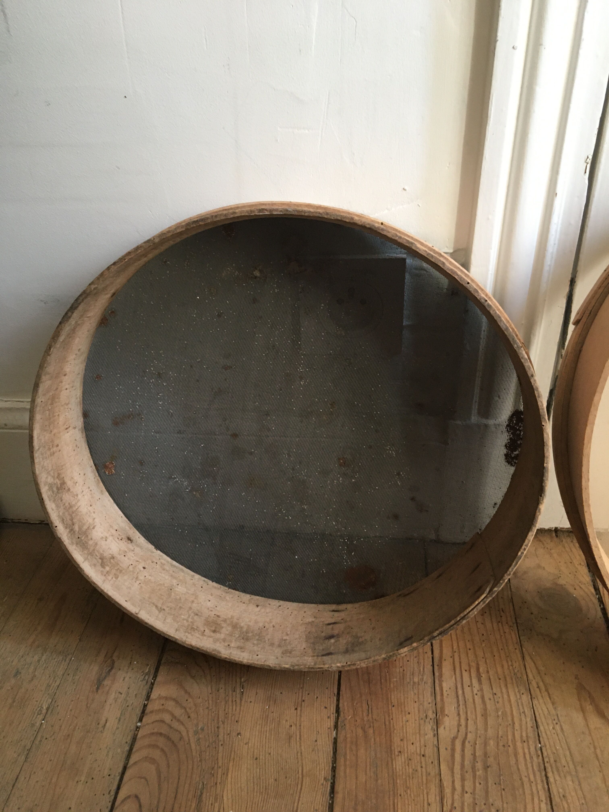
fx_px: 680
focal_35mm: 29
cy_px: 406
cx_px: 304
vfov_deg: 61.7
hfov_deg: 48.2
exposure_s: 1/33
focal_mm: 4.15
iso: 160
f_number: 2.2
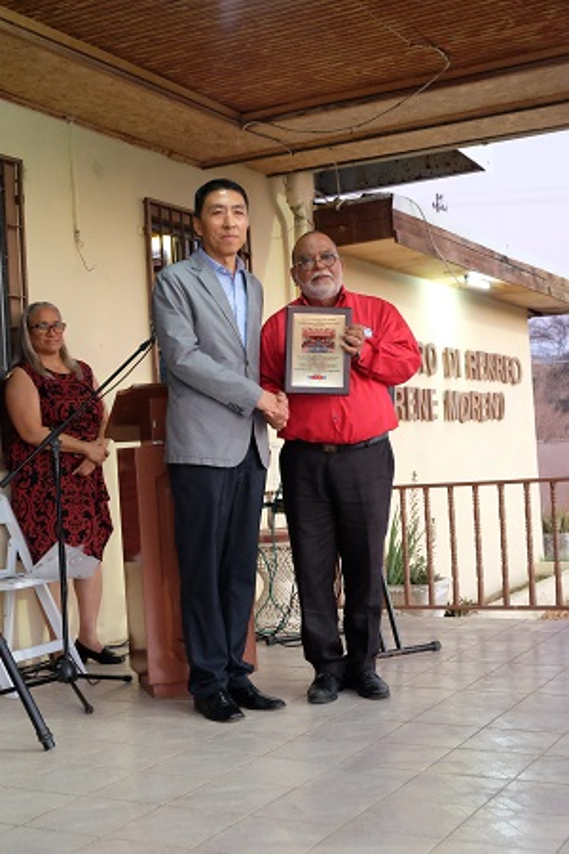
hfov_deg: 27.5
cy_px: 427
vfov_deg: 40.3
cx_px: 284
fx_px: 1162
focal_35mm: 49
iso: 5000
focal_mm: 32.9
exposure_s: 1/60
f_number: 5
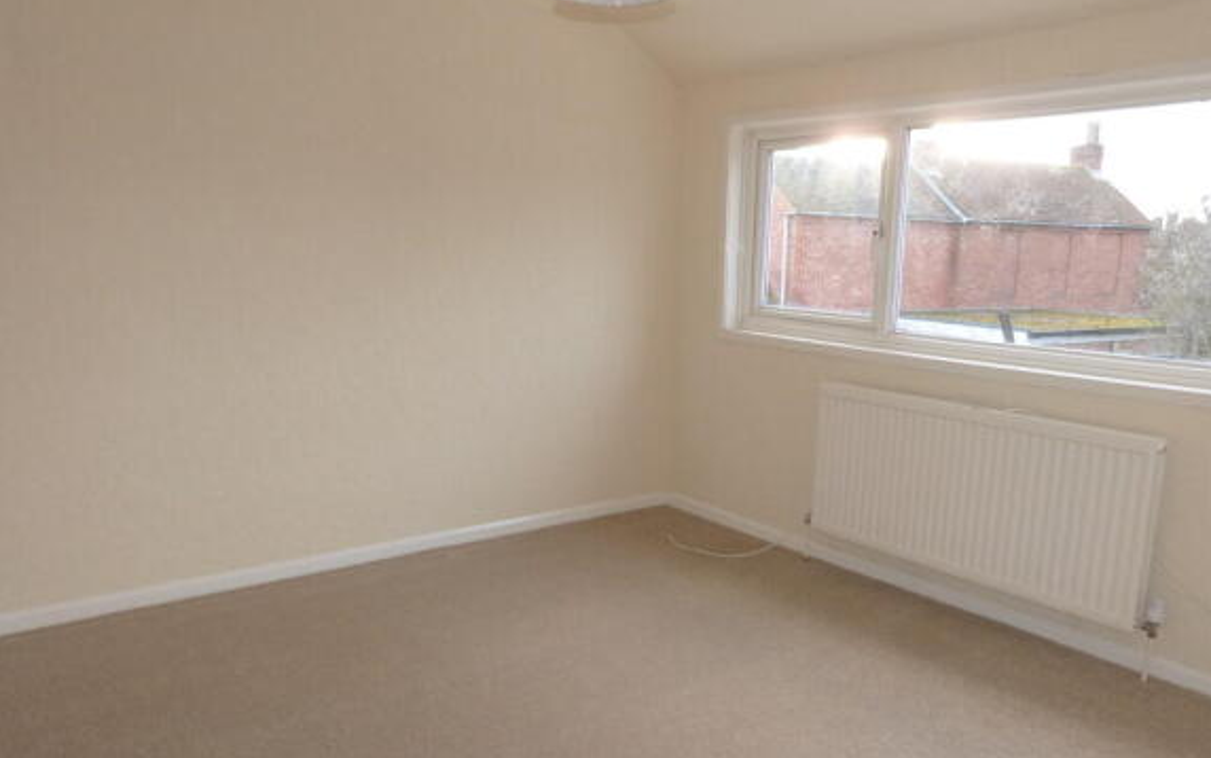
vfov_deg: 46.0
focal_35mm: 27
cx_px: 615
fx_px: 891
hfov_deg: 68.4
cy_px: 412
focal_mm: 4.5
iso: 160
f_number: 2.8
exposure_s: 1/60
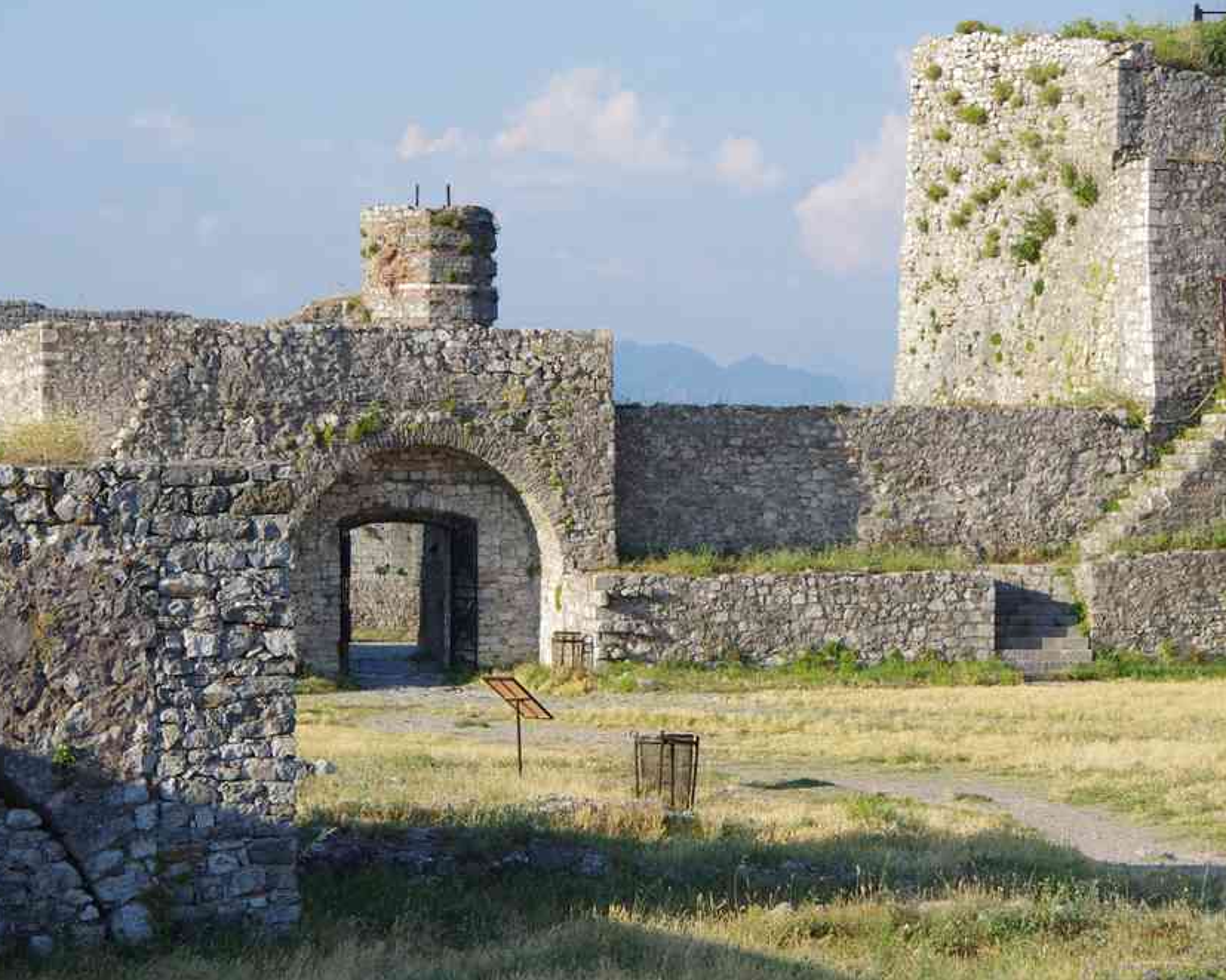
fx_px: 5244
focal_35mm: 145
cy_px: 491
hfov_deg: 13.3
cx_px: 579
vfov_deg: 10.7
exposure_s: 1/125
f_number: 8
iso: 400
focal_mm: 85
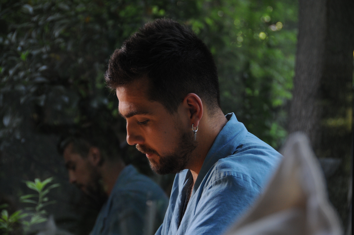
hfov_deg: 15.2
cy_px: 118
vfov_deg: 10.1
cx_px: 177
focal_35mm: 135
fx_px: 1326
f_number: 5.3
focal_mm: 90
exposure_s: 1/80
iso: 640
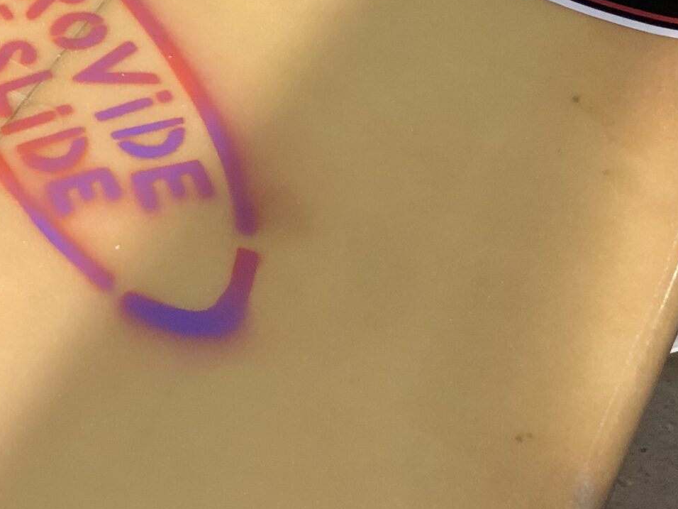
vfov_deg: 18.6
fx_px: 1469
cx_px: -97
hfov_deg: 24.0
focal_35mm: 75
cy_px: -102
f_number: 1.8
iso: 320
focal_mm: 3.99
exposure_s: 1/33
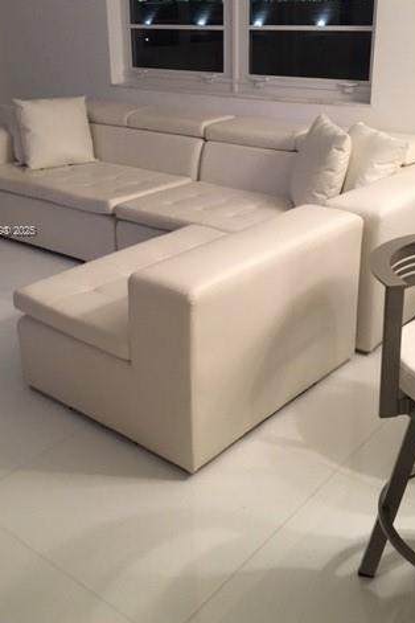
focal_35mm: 41
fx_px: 709
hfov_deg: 32.6
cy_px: 231
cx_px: 201
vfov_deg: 47.0
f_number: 2.2
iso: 200
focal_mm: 4.15
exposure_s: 1/30
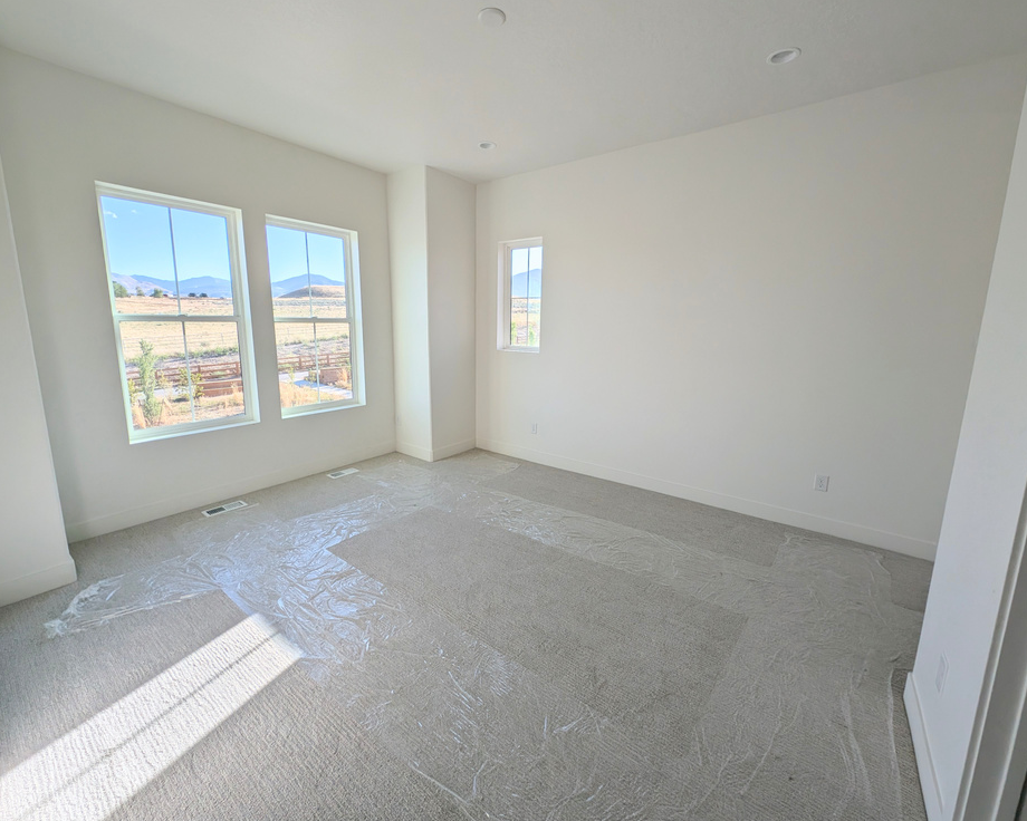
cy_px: 395
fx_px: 395
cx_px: 511
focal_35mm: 13
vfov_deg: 92.2
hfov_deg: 104.8
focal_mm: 2.23
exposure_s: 1/829
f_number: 1.95
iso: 39
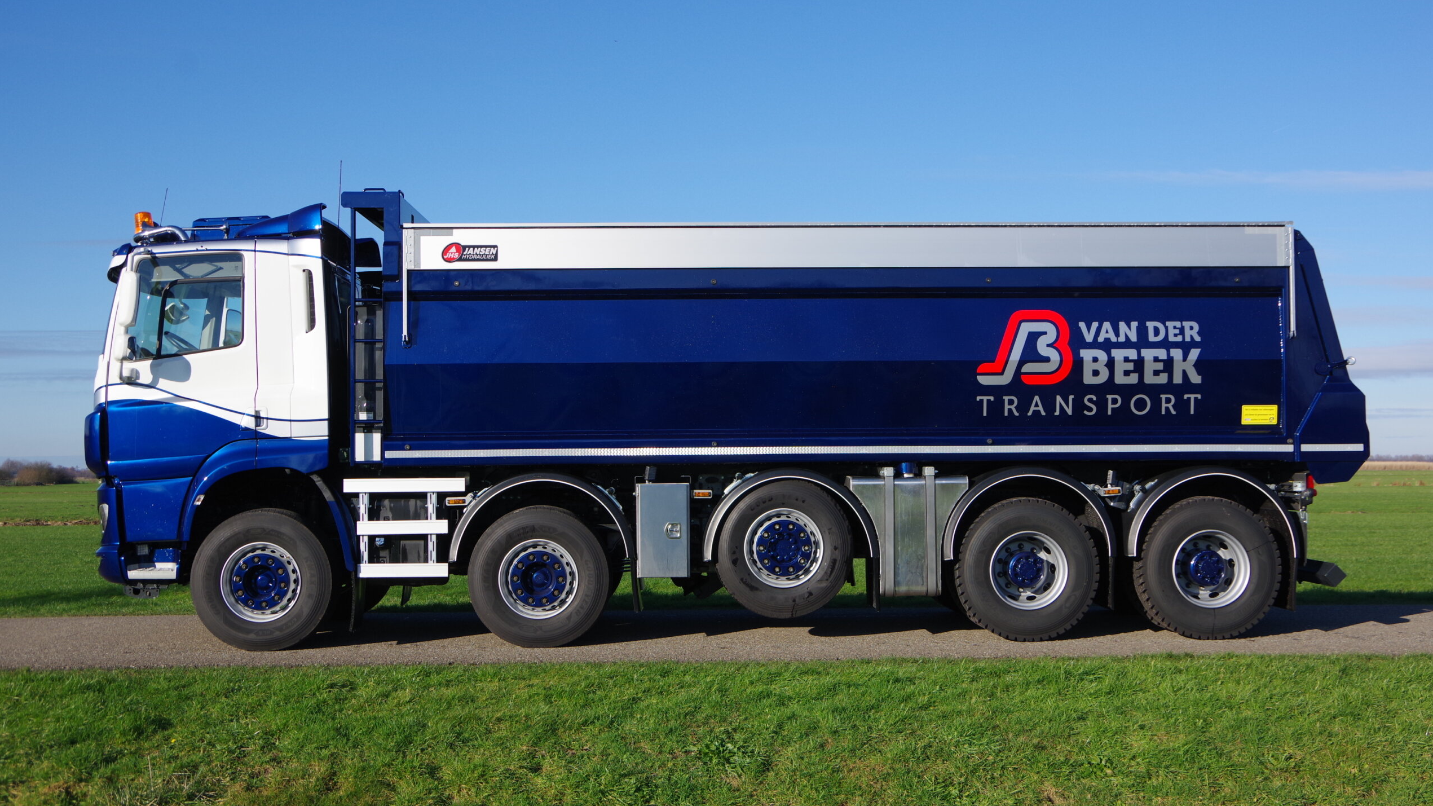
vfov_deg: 31.2
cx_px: 712
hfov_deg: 52.8
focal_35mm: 38
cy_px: 413
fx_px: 1444
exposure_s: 1/800
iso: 200
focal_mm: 24
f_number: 5.6
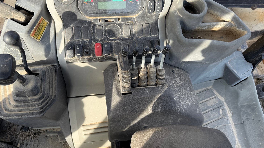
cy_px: 53
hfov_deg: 69.9
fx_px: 189
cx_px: 129
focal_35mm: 27
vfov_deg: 42.5
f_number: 1.78
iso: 80
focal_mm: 6.76
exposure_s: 1/909
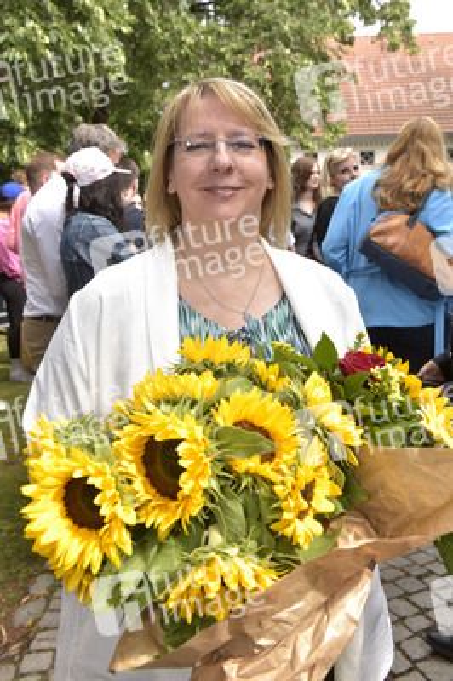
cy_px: 340
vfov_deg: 58.8
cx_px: 226
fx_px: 605
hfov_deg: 41.0
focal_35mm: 32
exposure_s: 1/250
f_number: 8
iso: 400
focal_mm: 32
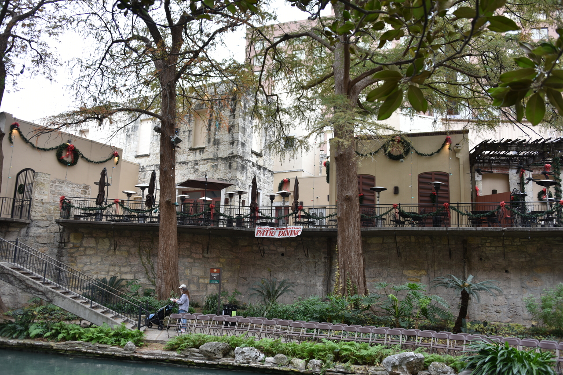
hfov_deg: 58.7
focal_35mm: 32
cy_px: 188
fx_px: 501
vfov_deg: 41.1
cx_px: 282
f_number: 4
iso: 100
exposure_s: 1/60
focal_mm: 32
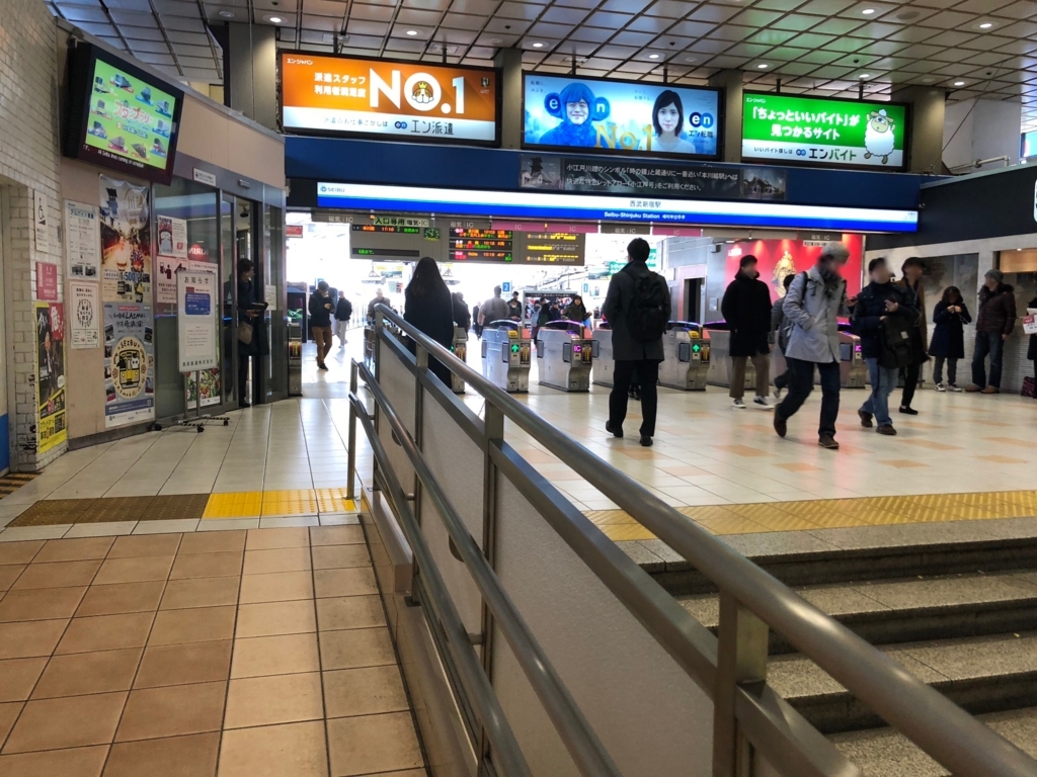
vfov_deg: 49.7
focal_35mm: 28
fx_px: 839
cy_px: 388
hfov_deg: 63.4
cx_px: 518
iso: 40
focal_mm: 4
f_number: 1.8
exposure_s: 1/33
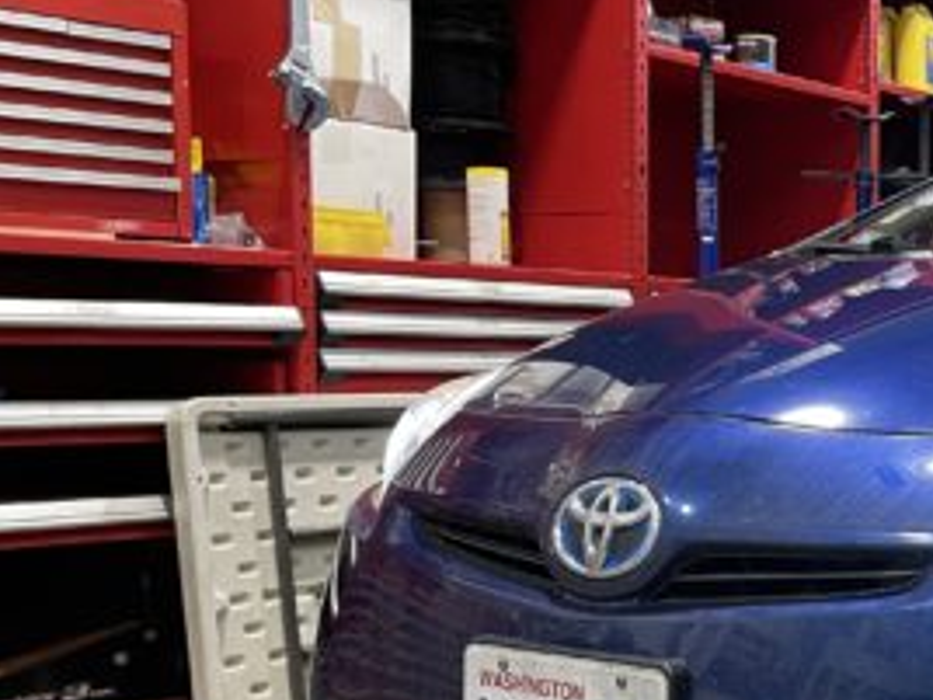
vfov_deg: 21.5
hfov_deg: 25.3
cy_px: 489
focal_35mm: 68
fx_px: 1833
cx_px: 1156
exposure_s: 1/60
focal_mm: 5.1
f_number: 1.6
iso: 100
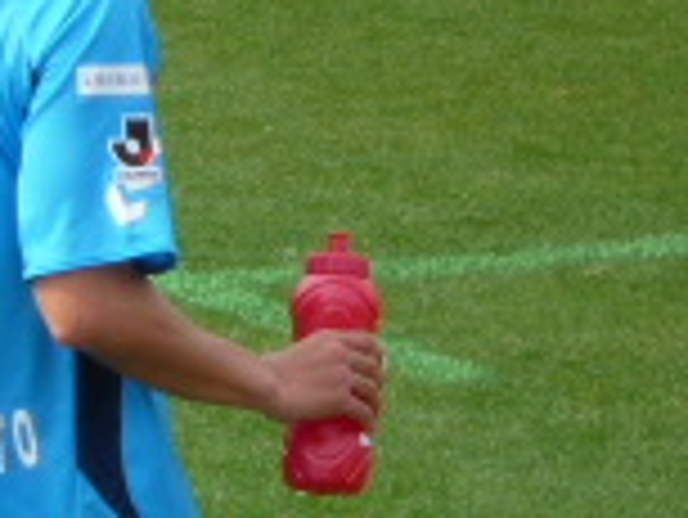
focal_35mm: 522
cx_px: -94
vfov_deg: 2.8
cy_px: 626
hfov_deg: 3.8
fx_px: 10383
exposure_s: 1/200
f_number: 5.9
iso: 100
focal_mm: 22
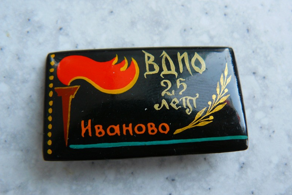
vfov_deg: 35.1
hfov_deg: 50.7
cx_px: 145
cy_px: 105
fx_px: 308
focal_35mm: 38
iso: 100
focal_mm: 6
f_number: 2.8
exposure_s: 1/30
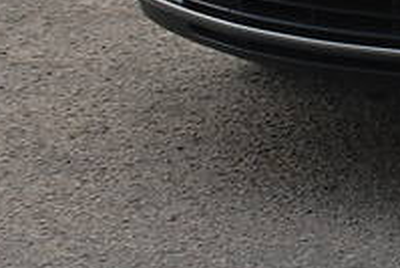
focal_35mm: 229
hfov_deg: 8.6
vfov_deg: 5.9
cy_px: -197
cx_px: 746
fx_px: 2546
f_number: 7.1
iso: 200
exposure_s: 1/200
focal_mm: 38
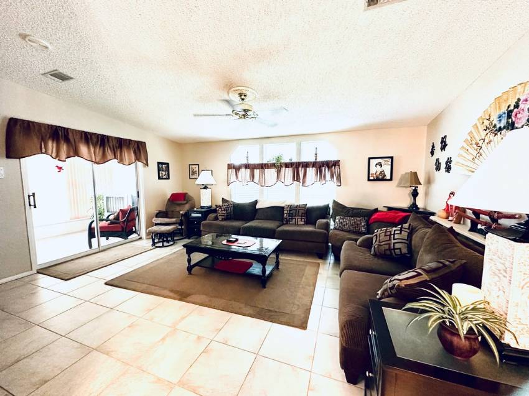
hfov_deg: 102.1
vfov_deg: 85.6
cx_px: 264
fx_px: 214
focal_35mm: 14
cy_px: 198
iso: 640
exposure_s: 1/60
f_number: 2.2
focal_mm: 2.22
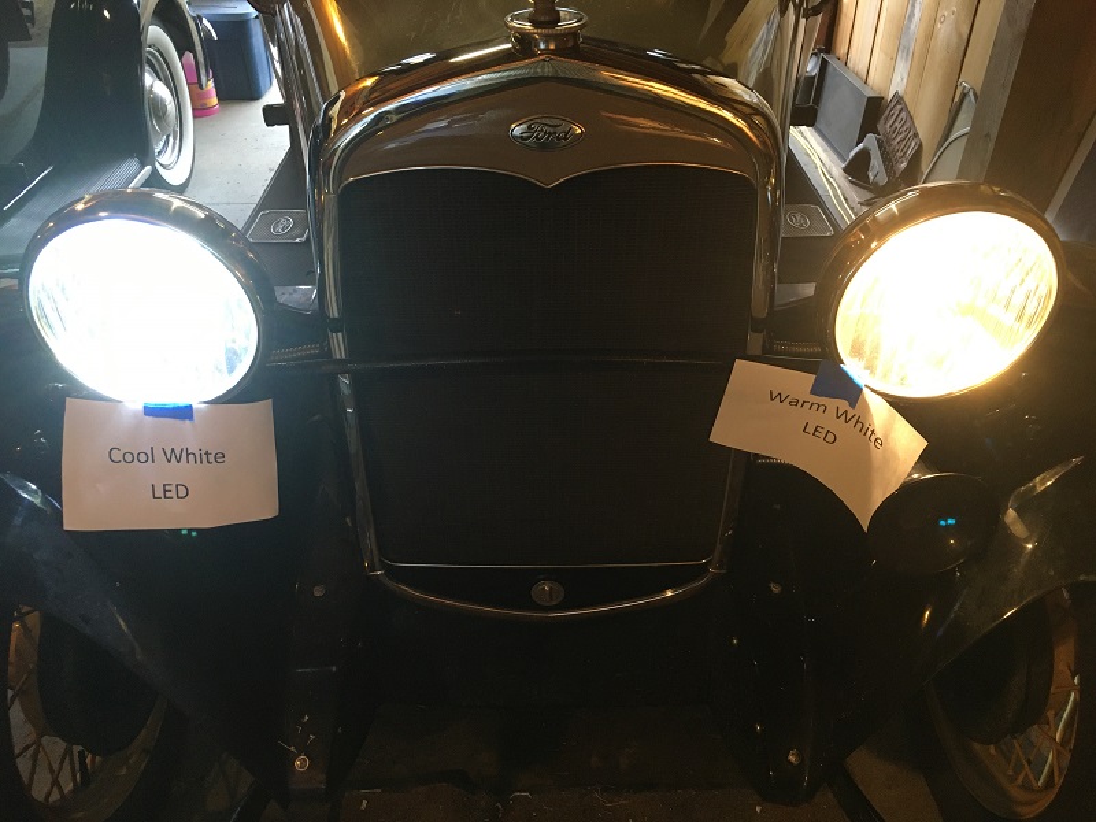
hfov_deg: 61.7
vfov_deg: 48.2
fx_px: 918
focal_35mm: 29
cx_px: 548
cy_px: 411
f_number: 2.2
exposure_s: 1/30
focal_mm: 4.15
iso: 125
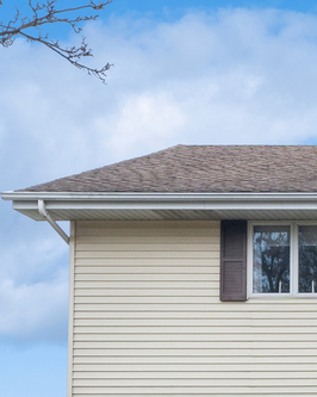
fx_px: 1127
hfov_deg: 12.9
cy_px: 280
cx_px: 719
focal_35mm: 96
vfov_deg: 19.9
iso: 250
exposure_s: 1/20
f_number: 8
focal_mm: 14
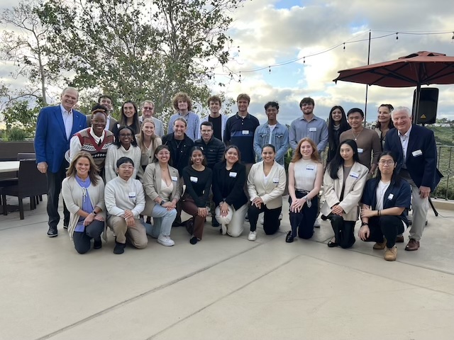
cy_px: 170
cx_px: 227
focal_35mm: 26
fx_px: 341
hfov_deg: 67.3
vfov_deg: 53.1
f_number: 1.5
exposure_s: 1/482
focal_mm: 5.7
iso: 50
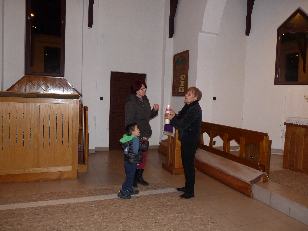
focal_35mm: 27
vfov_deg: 51.4
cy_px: 116
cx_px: 154
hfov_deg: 65.3
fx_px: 240
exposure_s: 1/30
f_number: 2.8
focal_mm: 4.8
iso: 160
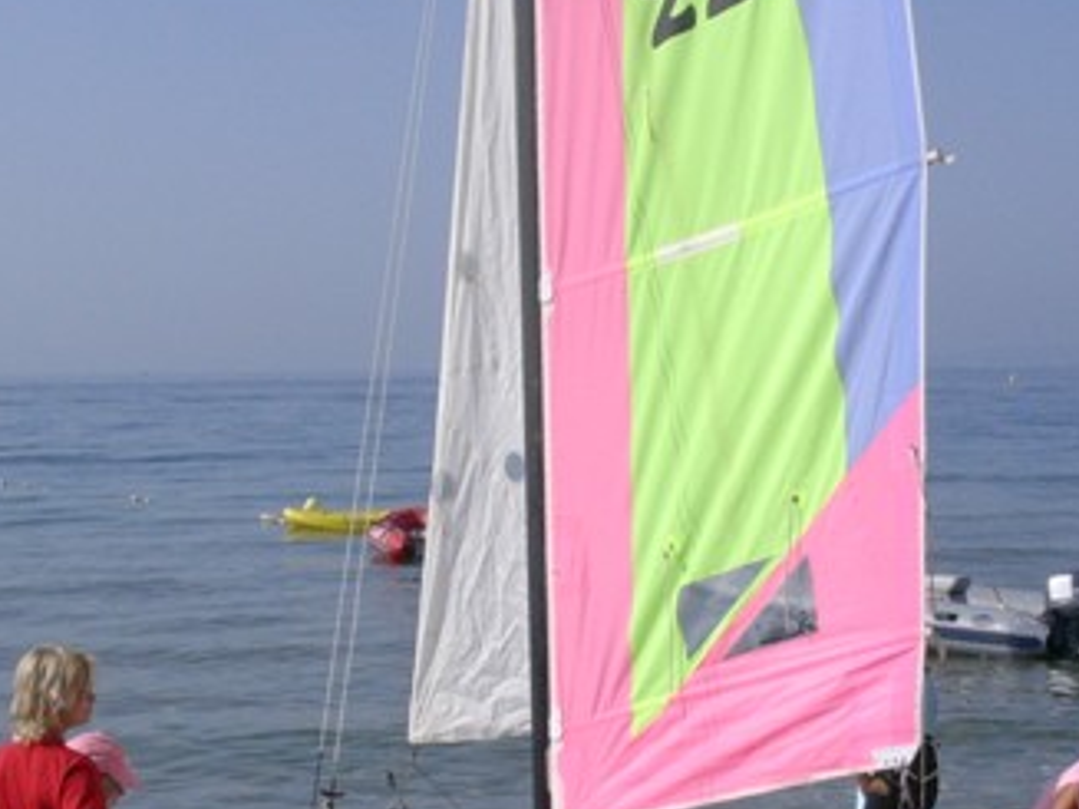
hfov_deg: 22.2
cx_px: 676
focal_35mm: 88
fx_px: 2742
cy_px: 693
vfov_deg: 16.6
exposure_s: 1/609
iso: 70
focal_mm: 6.7
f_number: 5.8
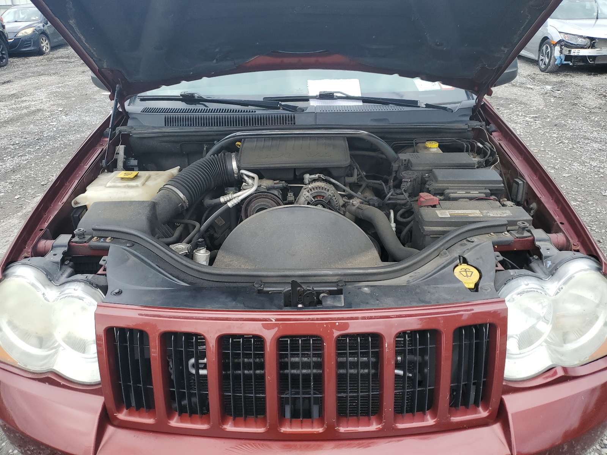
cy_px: 228
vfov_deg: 53.1
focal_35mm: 26
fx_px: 456
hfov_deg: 67.3
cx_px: 304
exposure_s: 1/1000
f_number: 1.5
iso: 50
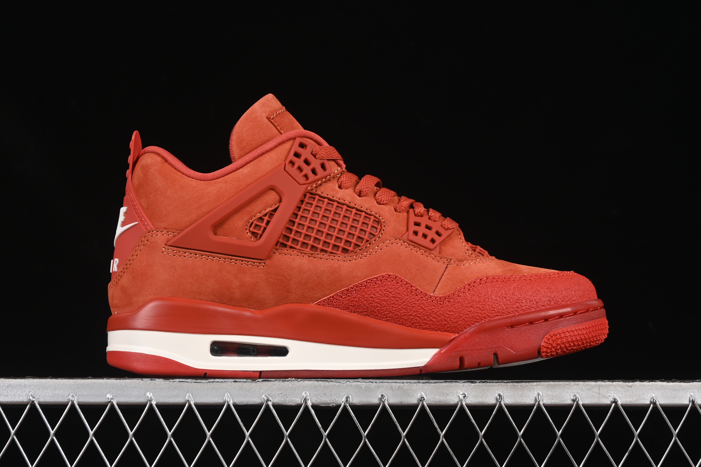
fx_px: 1460
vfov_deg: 18.2
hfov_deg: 27.0
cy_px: 234
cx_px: 350
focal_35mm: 75
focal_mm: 50
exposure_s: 1/60
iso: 160
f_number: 7.1
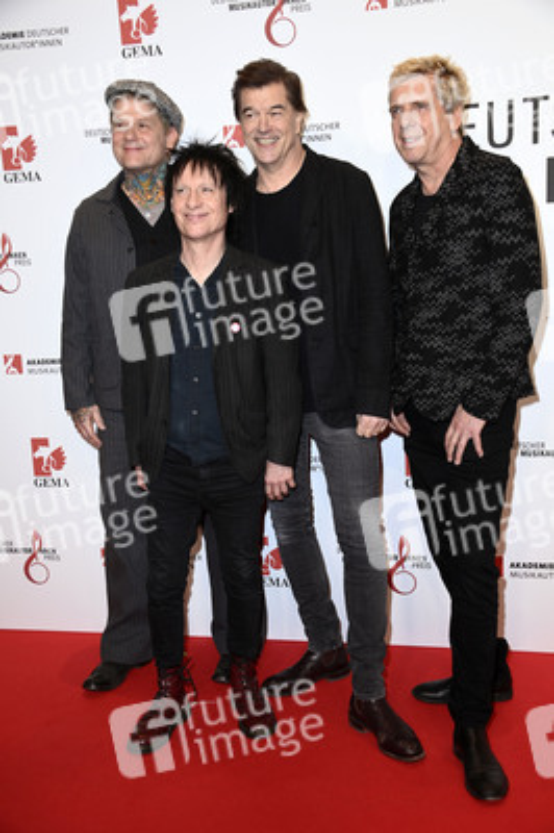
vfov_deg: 46.4
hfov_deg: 31.8
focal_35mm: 42
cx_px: 277
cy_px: 416
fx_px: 971
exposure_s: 1/250
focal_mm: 42
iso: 1250
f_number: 5.6
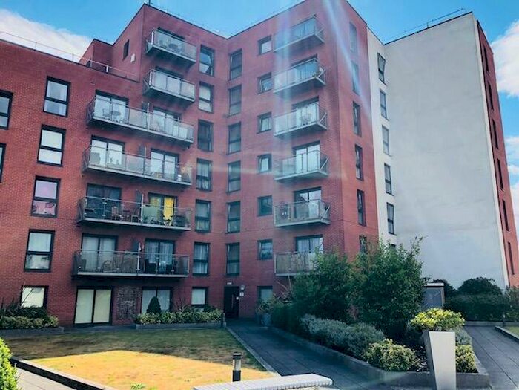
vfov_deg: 49.7
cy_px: 195
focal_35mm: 28
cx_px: 260
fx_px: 420
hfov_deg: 63.4
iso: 20
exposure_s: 1/1043
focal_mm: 3.99
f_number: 1.8
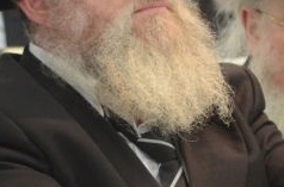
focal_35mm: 194
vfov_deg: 7.0
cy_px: 117
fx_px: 1525
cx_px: 130
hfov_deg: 10.6
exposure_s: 1/100
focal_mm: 30
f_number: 3.5
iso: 1250
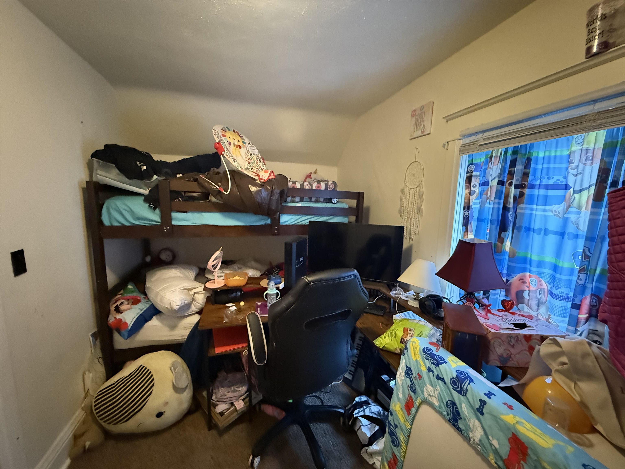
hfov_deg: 102.1
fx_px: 253
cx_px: 312
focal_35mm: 14
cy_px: 234
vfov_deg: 85.7
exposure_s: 1/40
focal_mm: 2.22
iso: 1600
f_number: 2.2
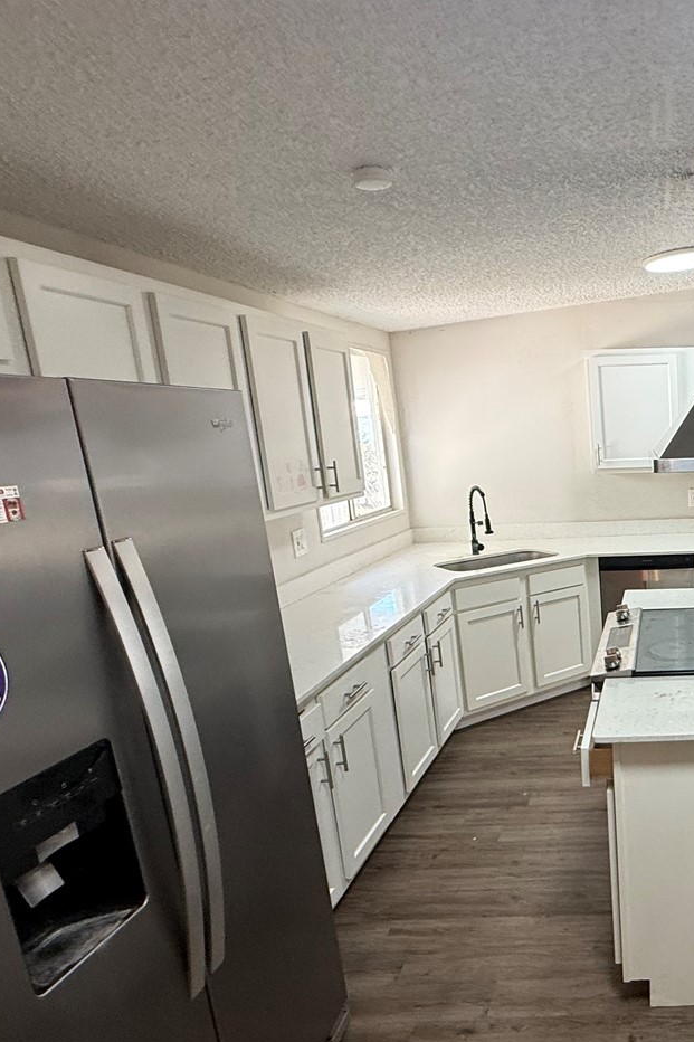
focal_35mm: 25
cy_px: 590
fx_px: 723
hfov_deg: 44.1
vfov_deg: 71.2
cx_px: 687
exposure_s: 1/120
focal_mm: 2.22
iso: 160
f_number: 2.2
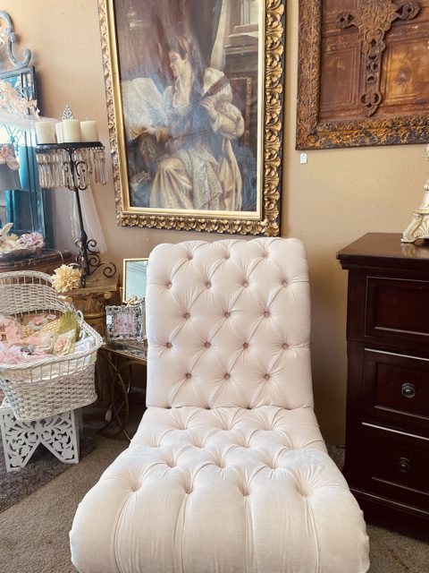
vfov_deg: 67.3
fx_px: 430
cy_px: 286
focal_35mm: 26
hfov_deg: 53.1
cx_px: 214
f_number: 1.6
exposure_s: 1/120
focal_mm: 4.2
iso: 125
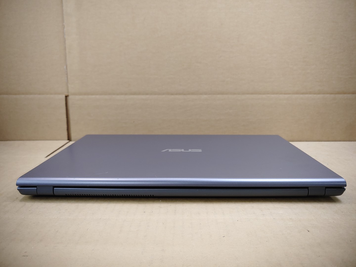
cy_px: 134
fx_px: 267
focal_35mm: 26
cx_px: 178
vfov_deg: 53.1
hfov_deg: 67.3
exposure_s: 1/120
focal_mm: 4.36
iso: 50
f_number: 1.8
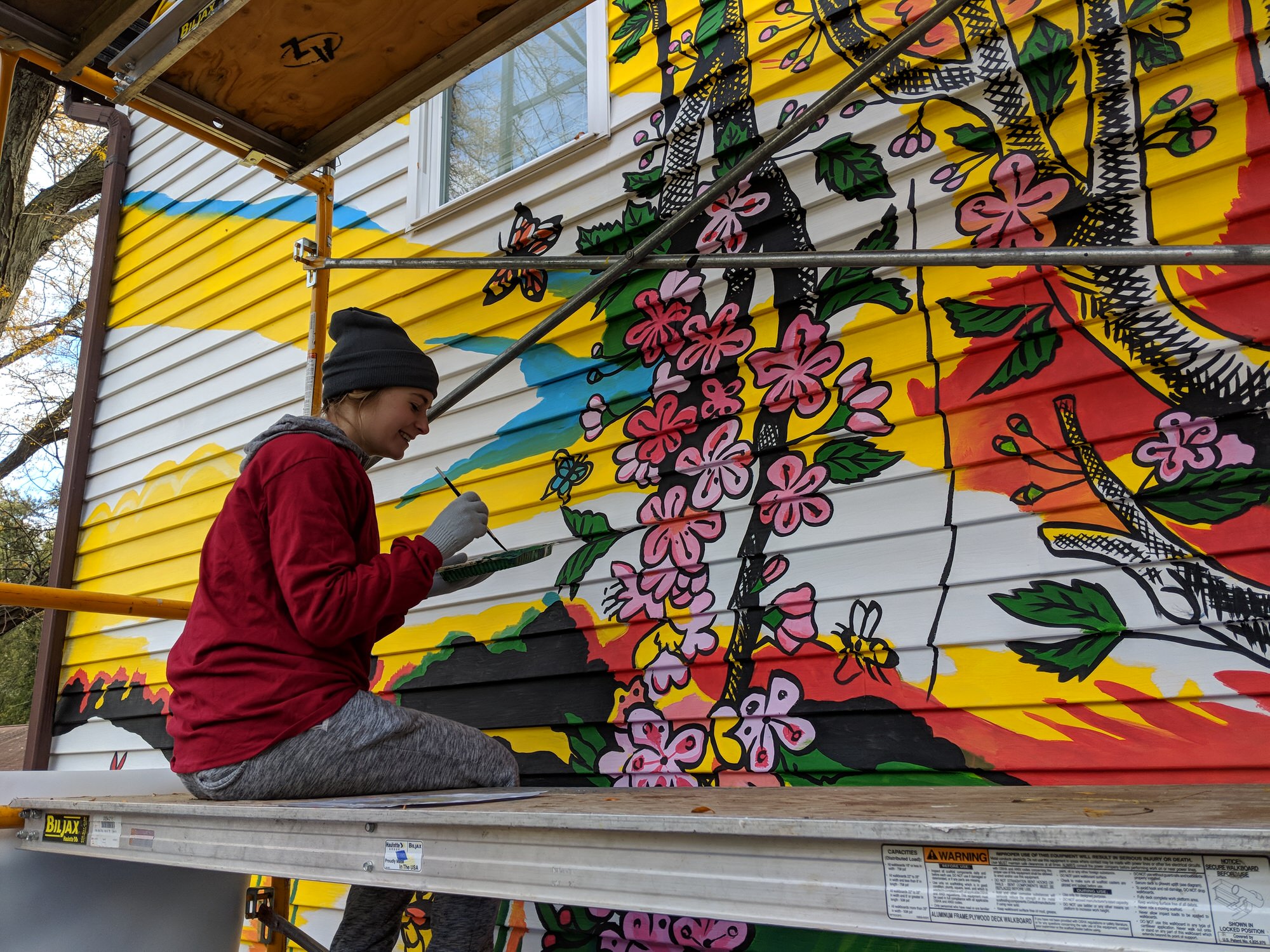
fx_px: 991
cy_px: 476
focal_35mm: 27
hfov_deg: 65.3
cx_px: 635
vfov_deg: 51.4
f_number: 1.8
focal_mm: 4.44
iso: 51
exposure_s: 1/709
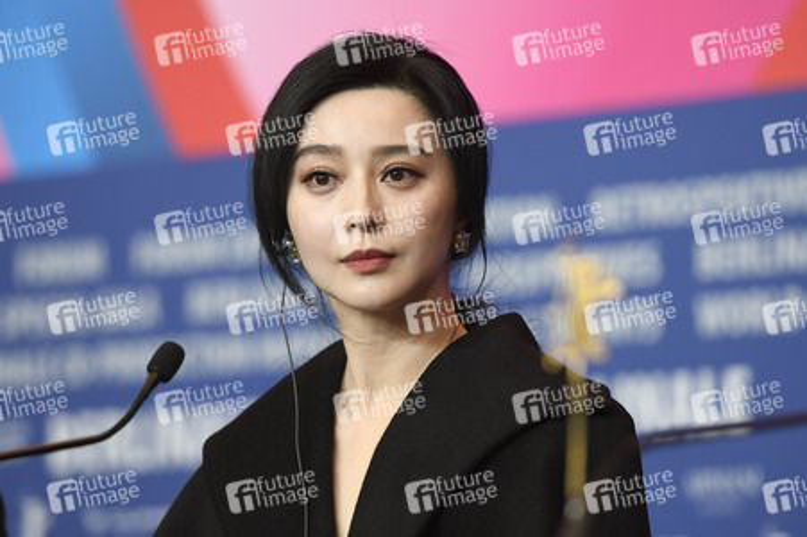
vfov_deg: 7.6
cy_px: 268
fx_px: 4032
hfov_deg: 11.4
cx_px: 404
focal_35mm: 180
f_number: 3.2
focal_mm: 180
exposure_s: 1/250
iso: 1250
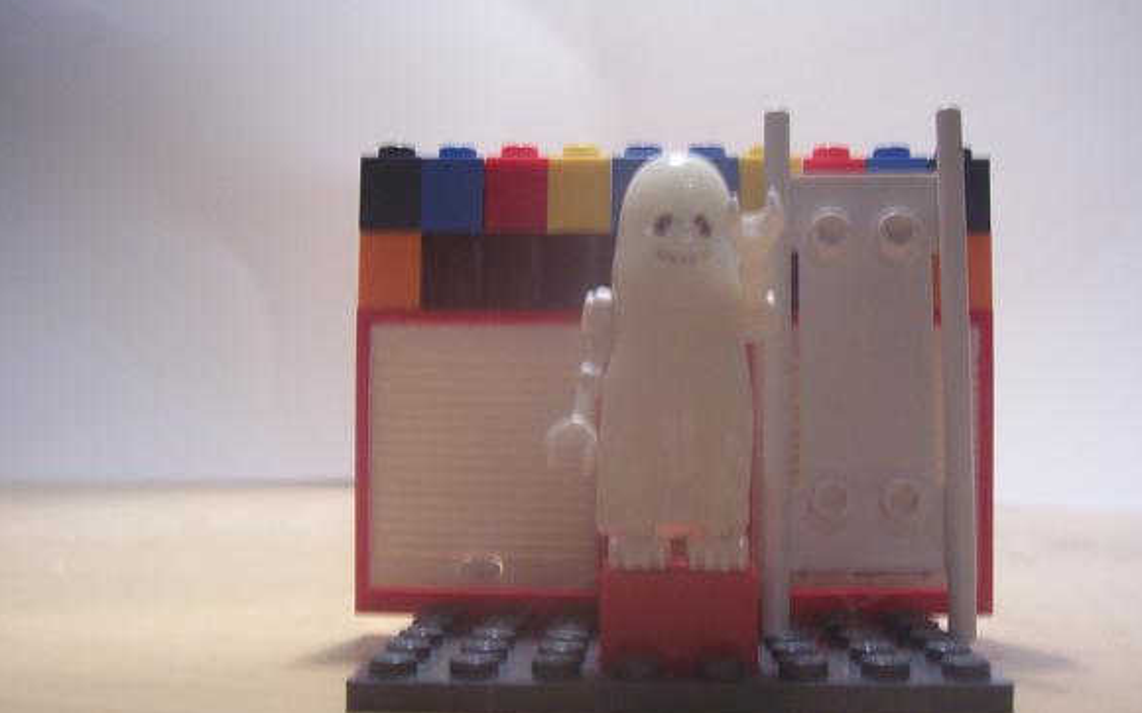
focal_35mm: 43
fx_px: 1338
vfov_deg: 29.8
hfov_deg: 46.1
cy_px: 401
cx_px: 646
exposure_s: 1/32
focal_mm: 5.6
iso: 100
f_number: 2.7
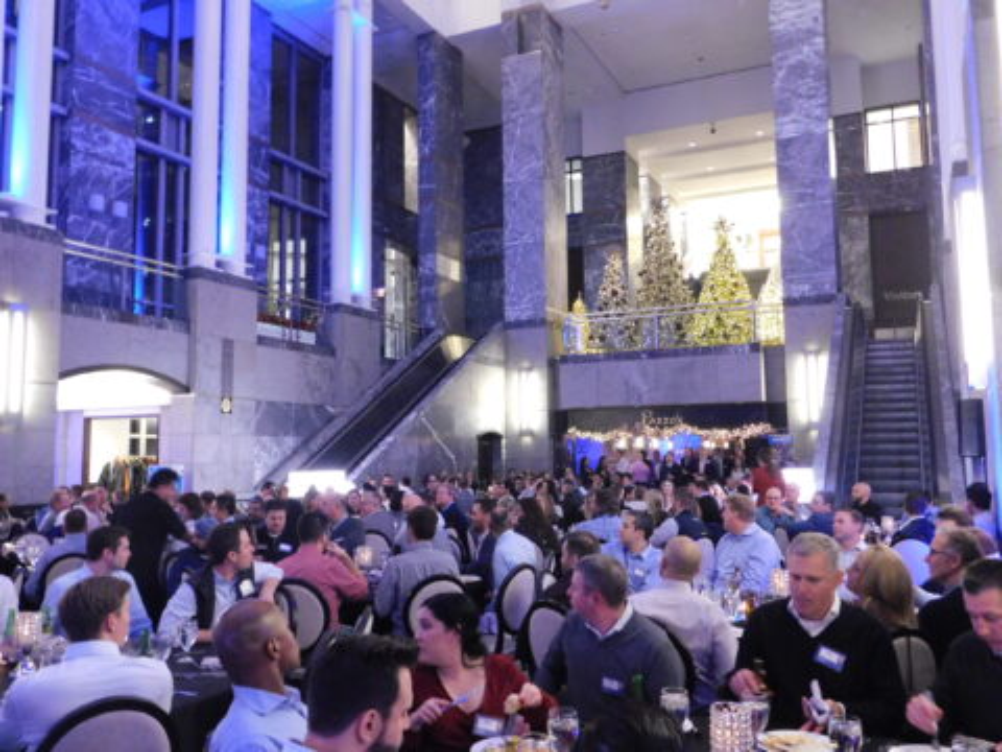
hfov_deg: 60.0
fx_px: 868
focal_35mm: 30
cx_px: 501
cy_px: 376
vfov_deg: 46.8
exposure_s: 1/10
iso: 800
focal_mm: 5.3
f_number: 3.2
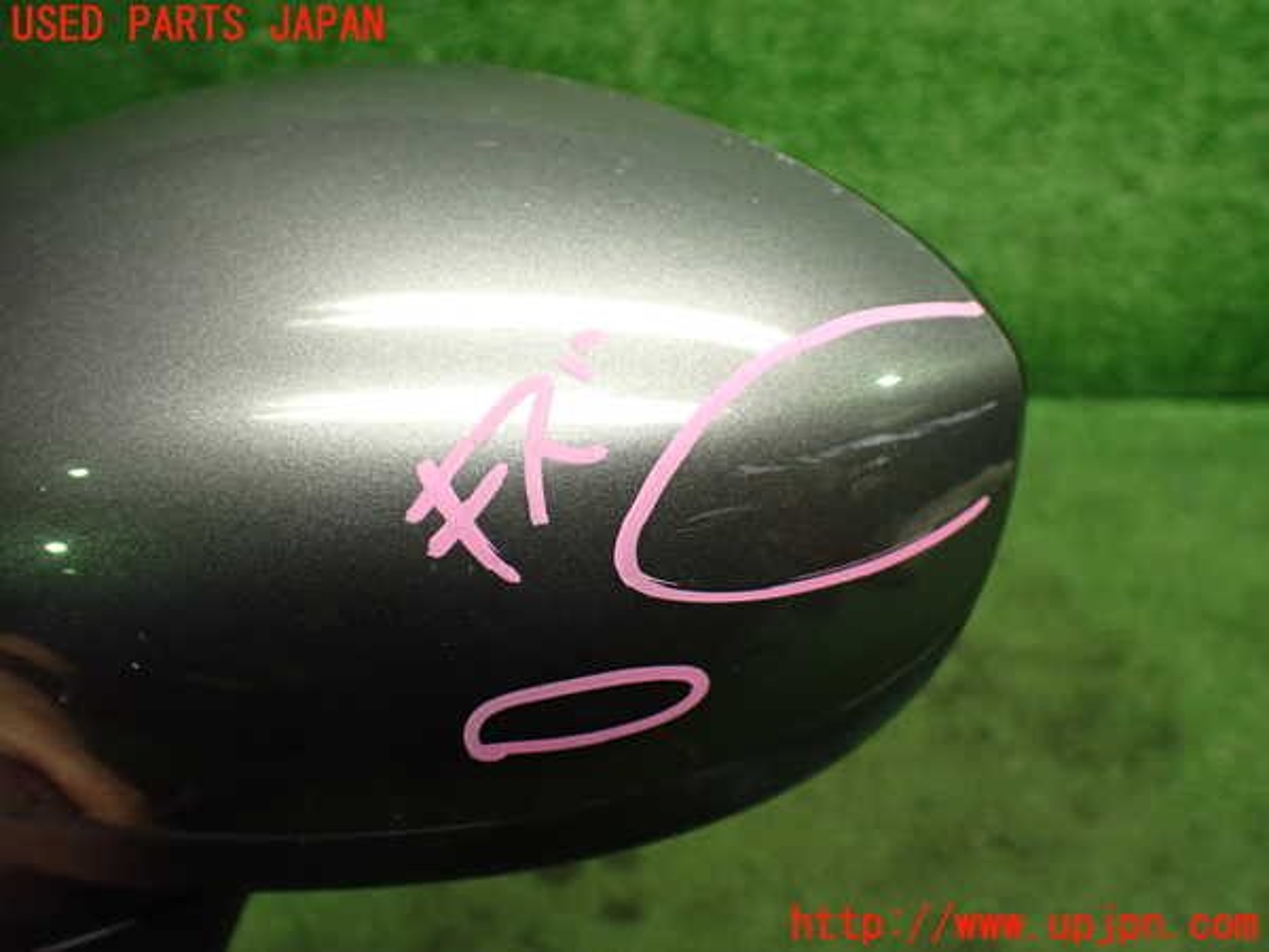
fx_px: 1100
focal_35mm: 30
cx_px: 634
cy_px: 476
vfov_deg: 46.8
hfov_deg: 60.0
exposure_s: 1/125
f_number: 2.3
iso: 500
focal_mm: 5.4
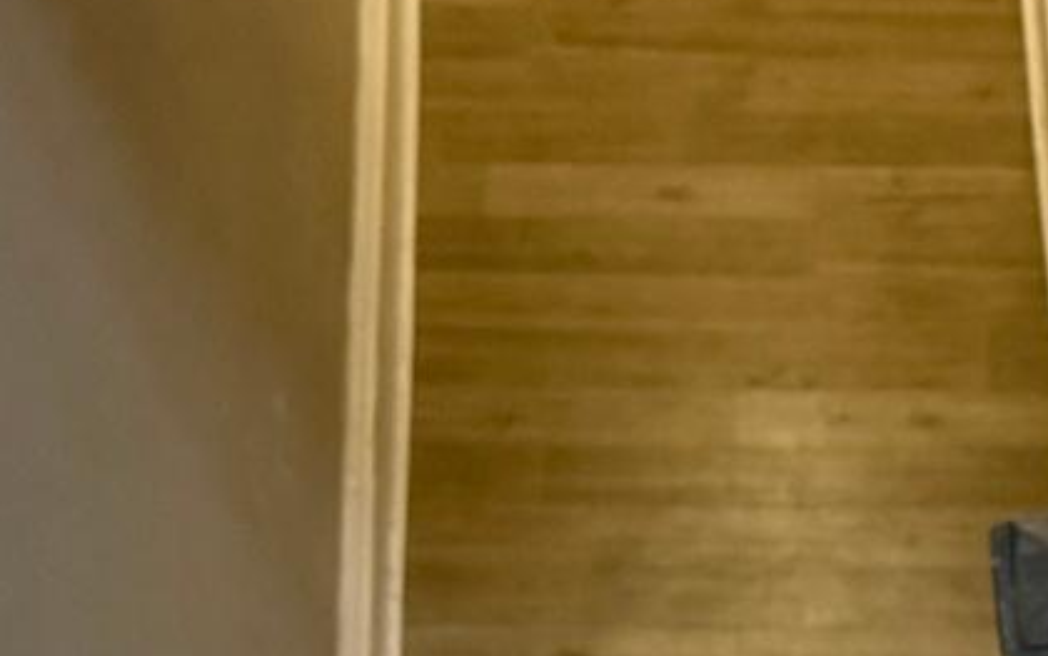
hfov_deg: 16.5
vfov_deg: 10.3
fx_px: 3544
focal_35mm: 124
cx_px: 991
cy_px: 960
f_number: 1.78
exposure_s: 1/60
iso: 500
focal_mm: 6.76
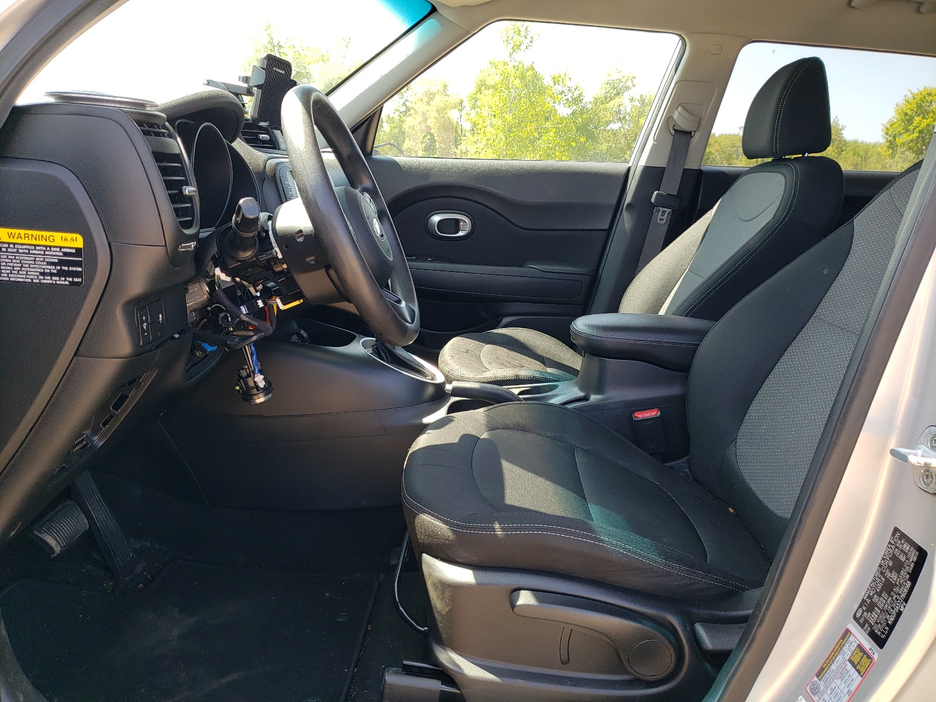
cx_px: 468
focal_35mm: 26
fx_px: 703
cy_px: 351
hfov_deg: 67.3
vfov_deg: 53.1
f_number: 1.5
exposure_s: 1/270
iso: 50
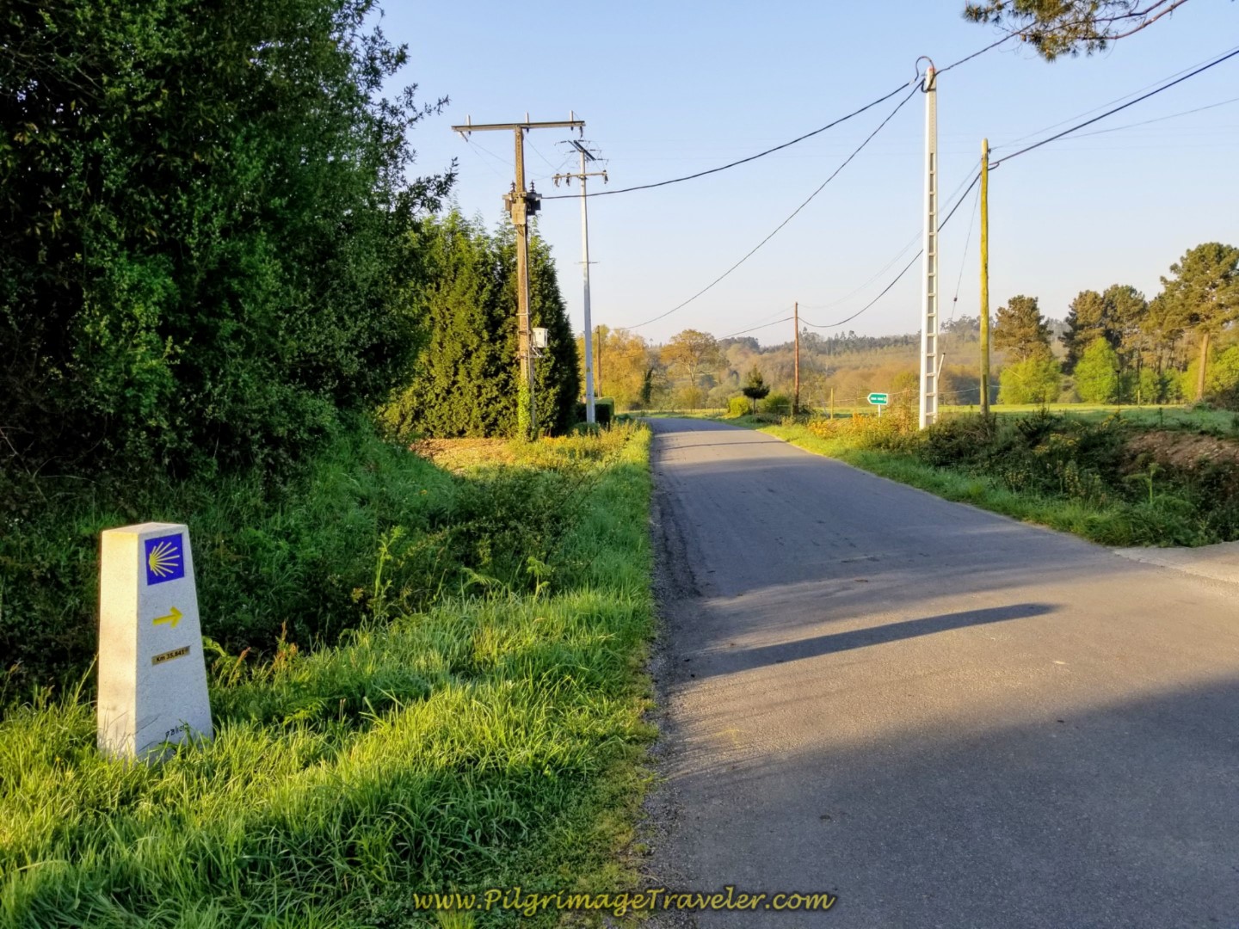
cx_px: 620
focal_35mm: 26
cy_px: 464
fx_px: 931
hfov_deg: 67.3
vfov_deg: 53.1
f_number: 1.7
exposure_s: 1/864
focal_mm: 4.3
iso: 50
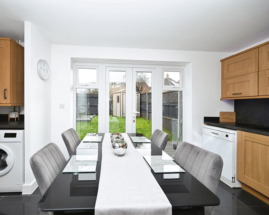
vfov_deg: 80.4
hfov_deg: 92.5
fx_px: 127
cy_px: 107
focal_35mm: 16
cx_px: 115
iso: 100
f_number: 4.5
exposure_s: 1/80
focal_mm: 14
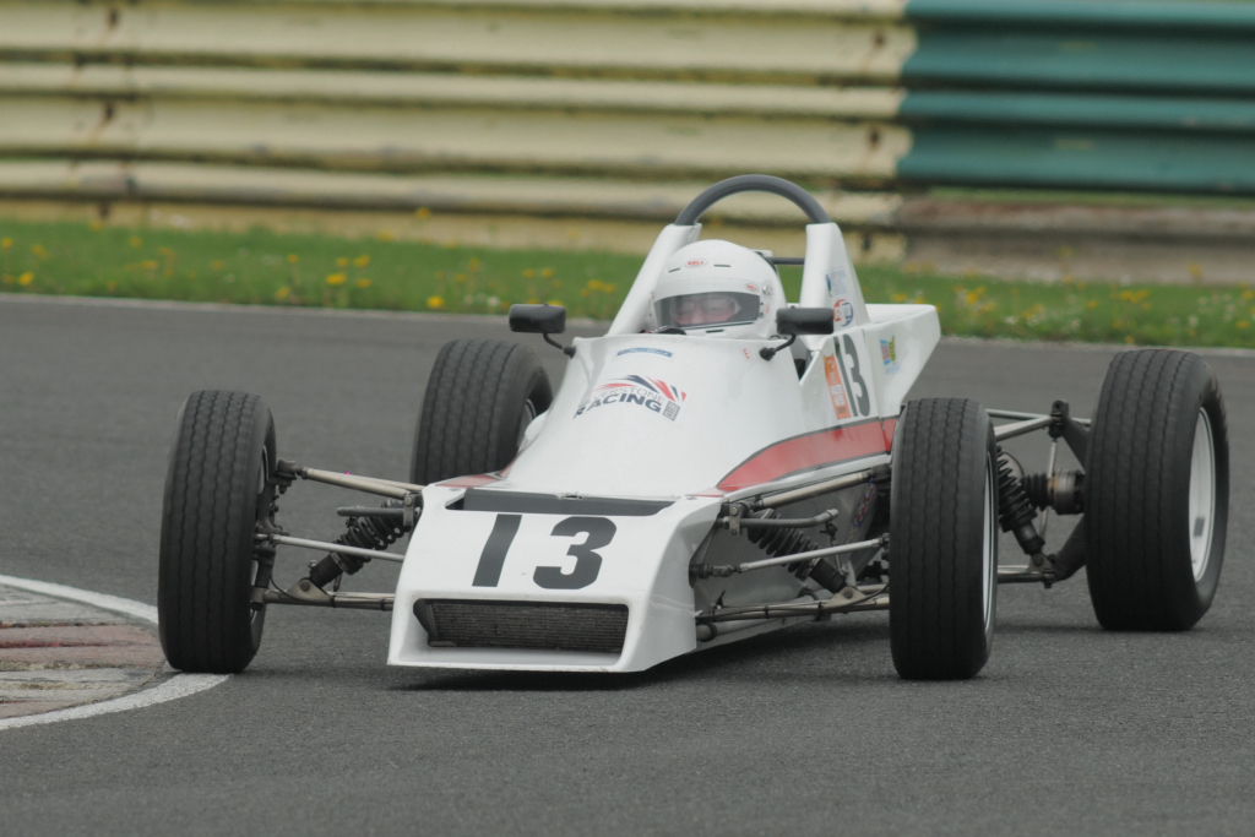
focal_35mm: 450
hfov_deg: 4.6
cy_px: 418
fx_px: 15689
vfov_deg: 3.1
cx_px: 628
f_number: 5
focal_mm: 300
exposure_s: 1/1000
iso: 200
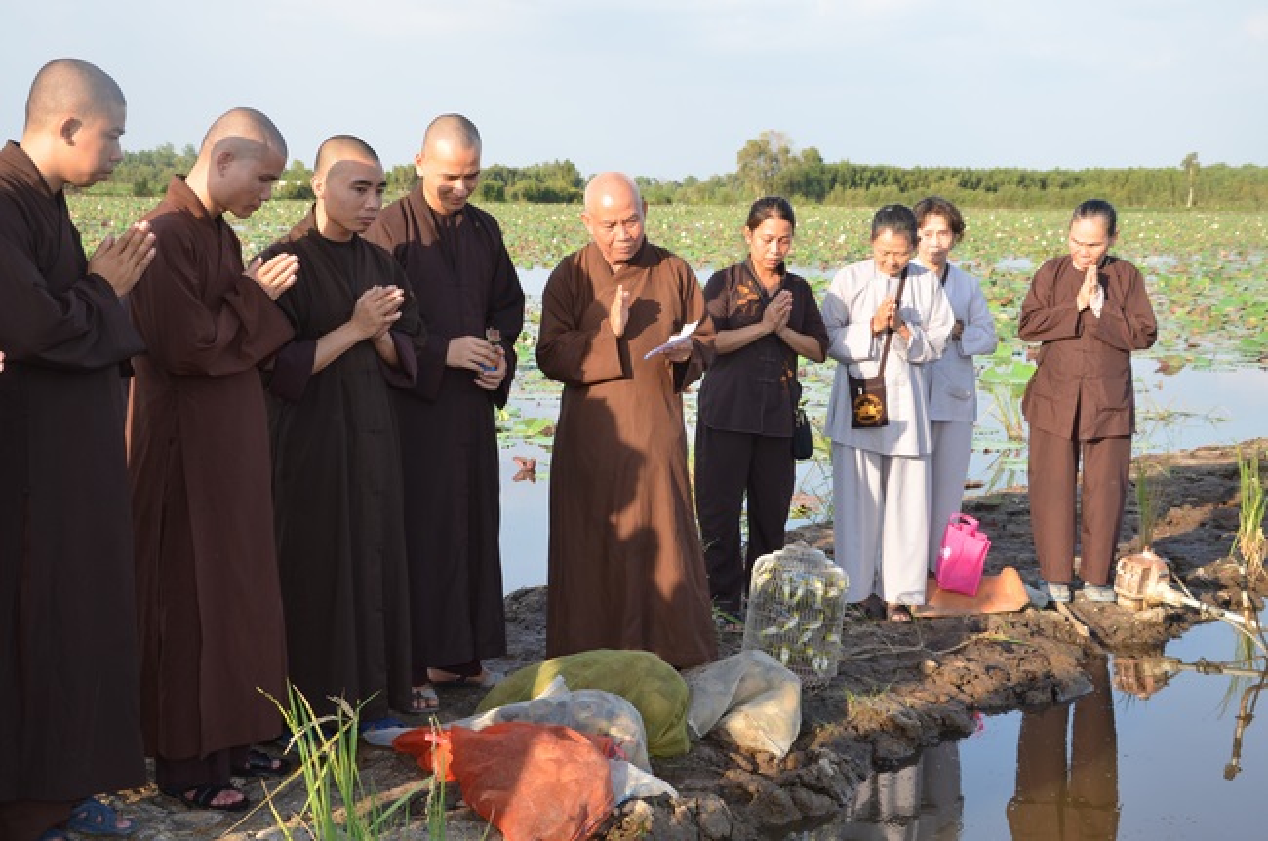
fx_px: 1846
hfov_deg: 37.9
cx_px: 634
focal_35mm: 52
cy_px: 420
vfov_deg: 25.7
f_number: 8
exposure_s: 1/250
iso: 250
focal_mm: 35
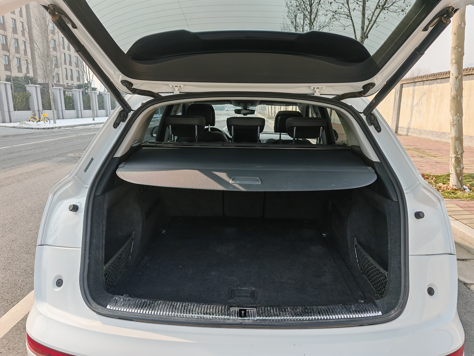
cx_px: 237
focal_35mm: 24
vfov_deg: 56.8
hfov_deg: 71.6
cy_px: 178
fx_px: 329
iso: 50
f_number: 1.9
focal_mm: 6.67
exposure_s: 1/770
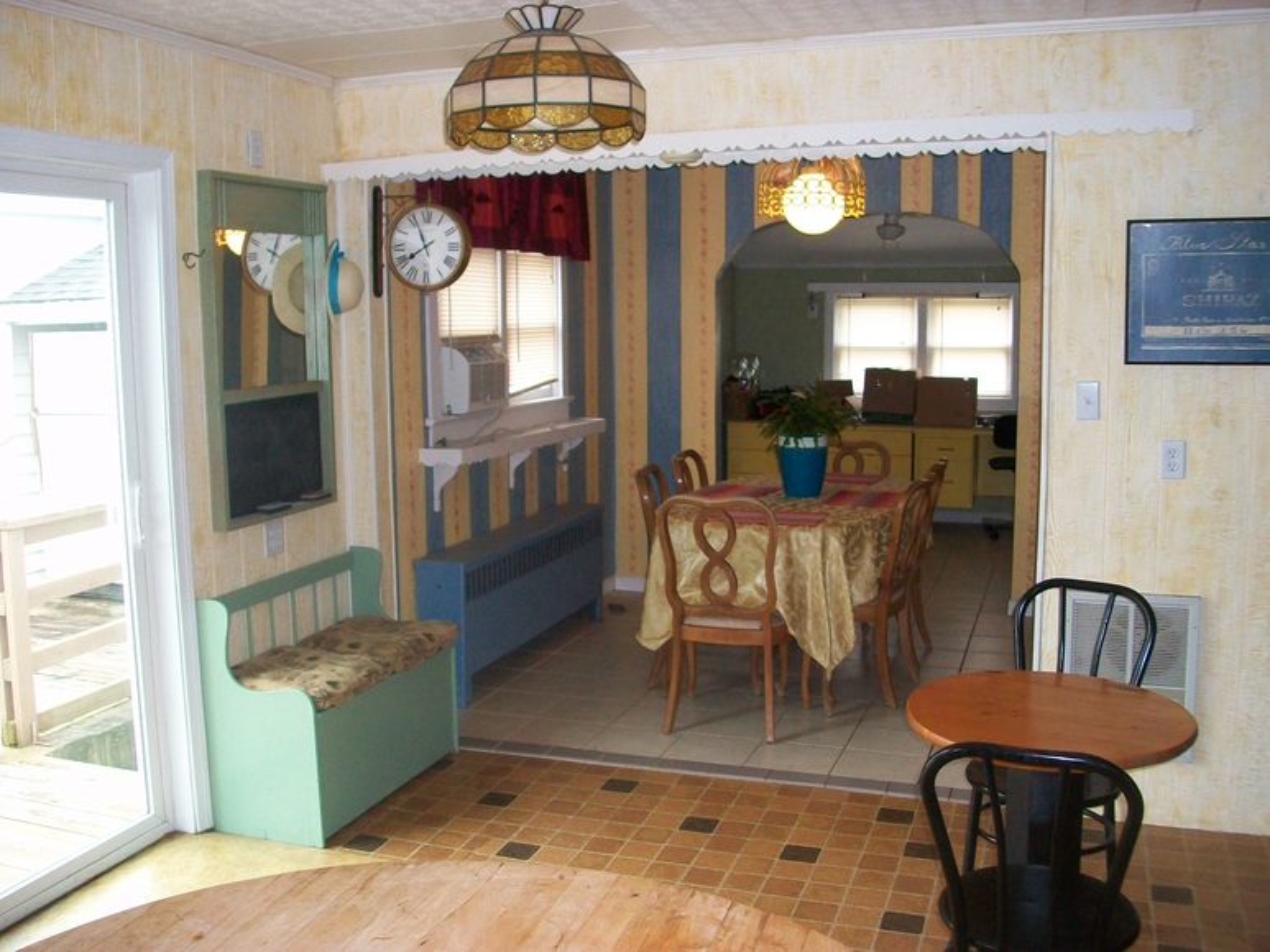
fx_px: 1248
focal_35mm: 34
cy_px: 476
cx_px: 635
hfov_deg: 54.0
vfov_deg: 41.8
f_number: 2.8
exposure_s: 1/60
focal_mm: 5.7
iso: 160
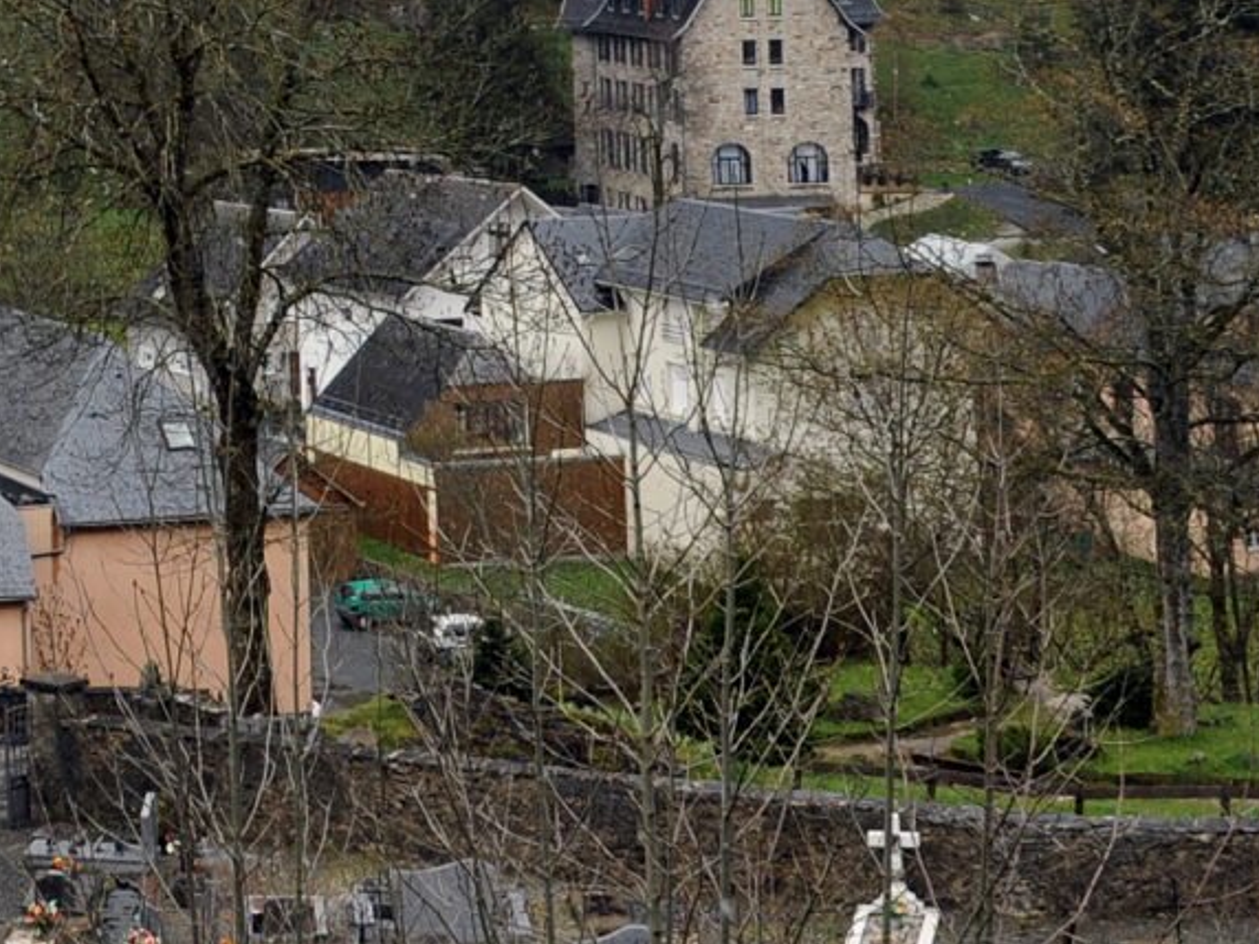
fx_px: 3637
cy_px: -511
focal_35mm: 100
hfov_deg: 18.4
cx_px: -352
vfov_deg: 13.8
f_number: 7.1
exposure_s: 1/250
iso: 200
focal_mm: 24
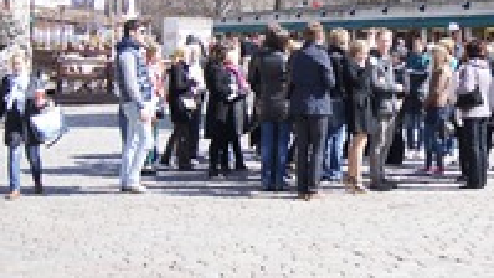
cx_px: 397
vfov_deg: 14.7
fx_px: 1074
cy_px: 94
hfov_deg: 25.4
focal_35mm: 82
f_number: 4.5
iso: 100
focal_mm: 26
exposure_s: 1/320
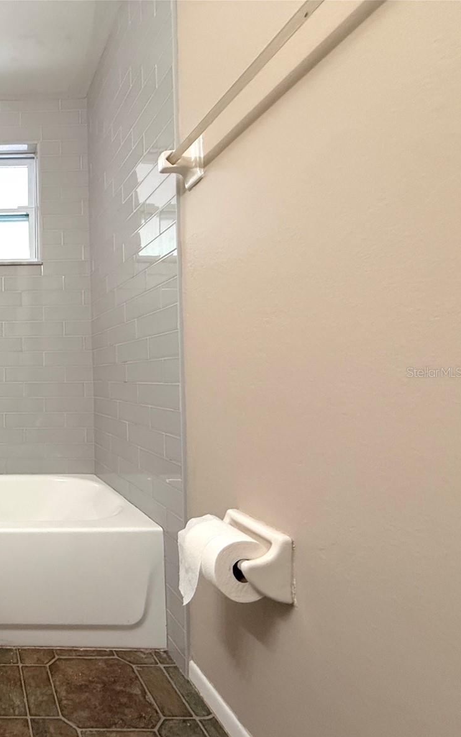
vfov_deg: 85.1
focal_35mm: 20
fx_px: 402
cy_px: 372
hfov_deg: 46.3
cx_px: -32
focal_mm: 2.22
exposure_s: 1/120
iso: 250
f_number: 2.2
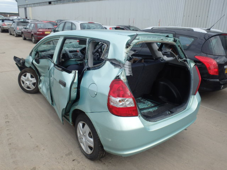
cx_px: 114
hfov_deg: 63.4
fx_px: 184
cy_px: 85
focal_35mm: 28
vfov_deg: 49.7
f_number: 3.9
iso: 125
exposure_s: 1/320
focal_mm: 5
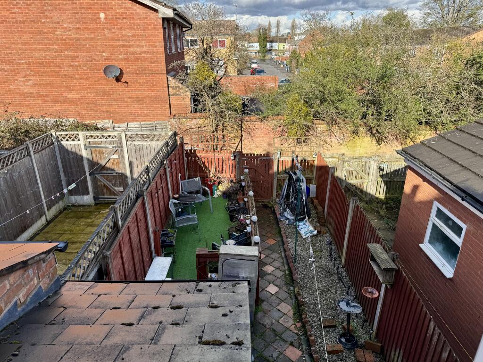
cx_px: 242
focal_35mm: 24
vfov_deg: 56.8
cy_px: 181
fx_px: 335
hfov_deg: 71.6
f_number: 1.78
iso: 80
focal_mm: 6.76
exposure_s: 1/2041
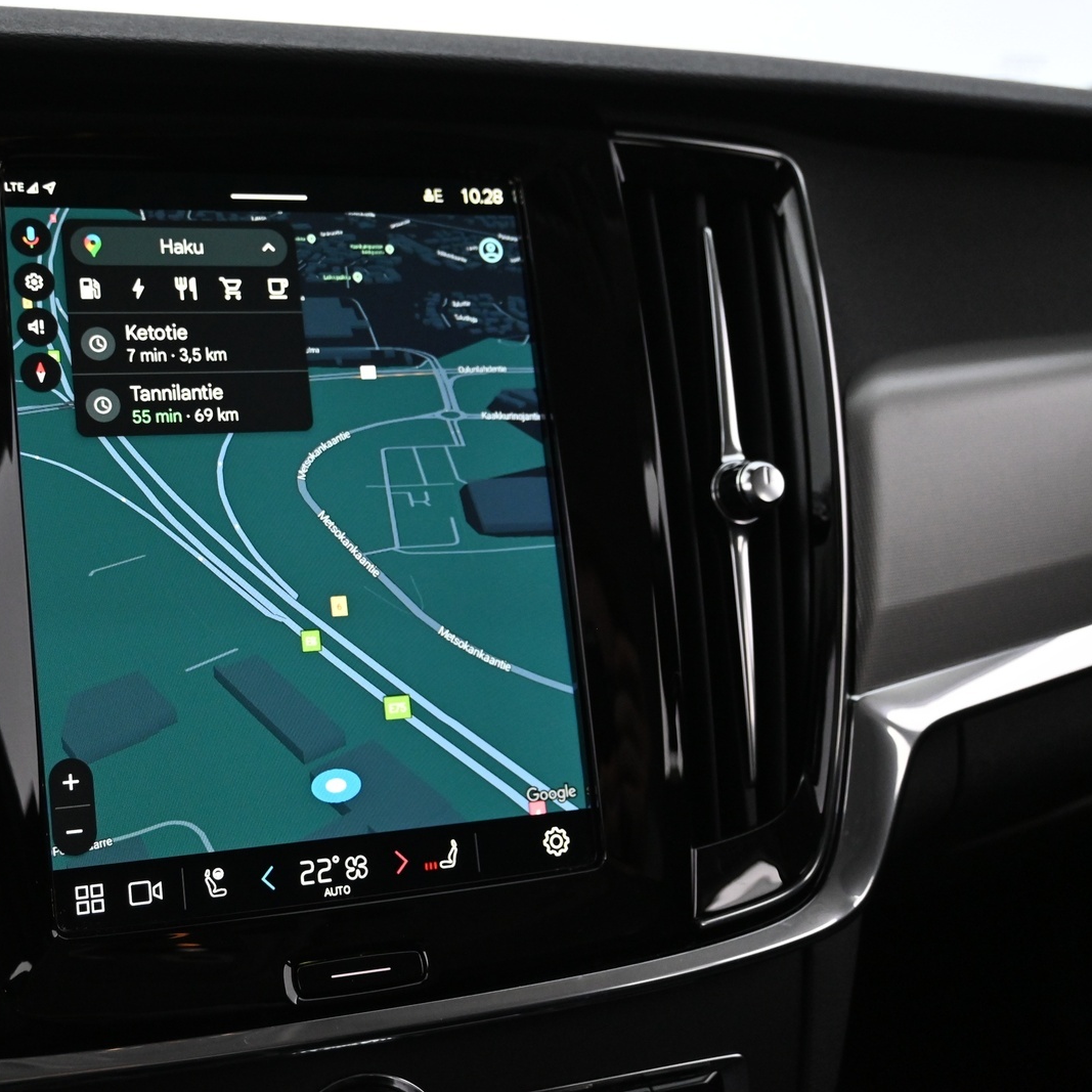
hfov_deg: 40.4
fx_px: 1451
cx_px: 310
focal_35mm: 41
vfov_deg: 41.3
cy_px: 540
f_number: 4
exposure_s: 1/30
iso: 2500
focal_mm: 21
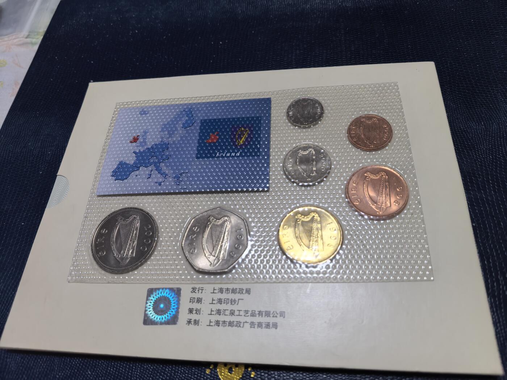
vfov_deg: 56.8
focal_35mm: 24
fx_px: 352
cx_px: 254
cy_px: 190
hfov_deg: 71.6
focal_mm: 5.75
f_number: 2
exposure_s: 1/50
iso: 200
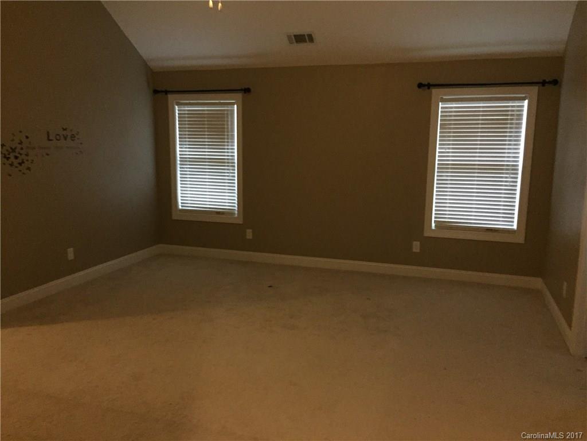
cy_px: 220
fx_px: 492
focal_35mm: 29
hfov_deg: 61.7
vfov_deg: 48.2
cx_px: 294
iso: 320
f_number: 2.2
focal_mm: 4.15
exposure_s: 1/15
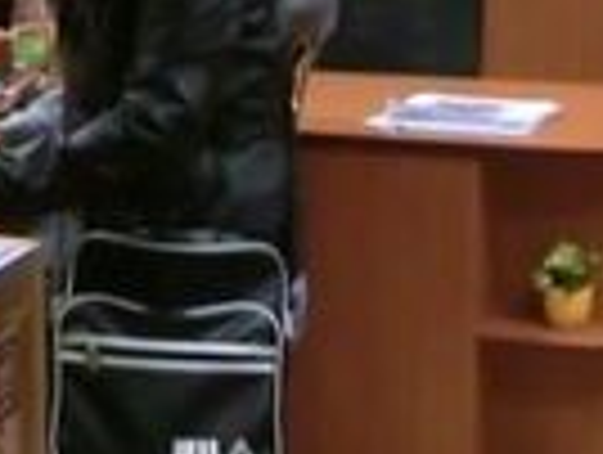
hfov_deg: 17.7
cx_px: -99
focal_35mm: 106
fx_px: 1850
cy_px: 130
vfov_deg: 14.0
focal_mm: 4.24
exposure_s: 1/60
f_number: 3
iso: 500
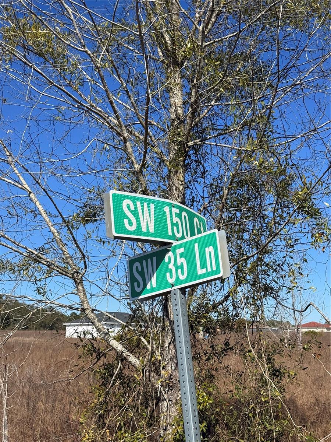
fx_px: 612
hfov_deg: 30.3
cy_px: 221
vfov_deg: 39.7
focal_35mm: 48
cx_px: 166
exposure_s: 1/5587
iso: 64
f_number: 1.78
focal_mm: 6.76
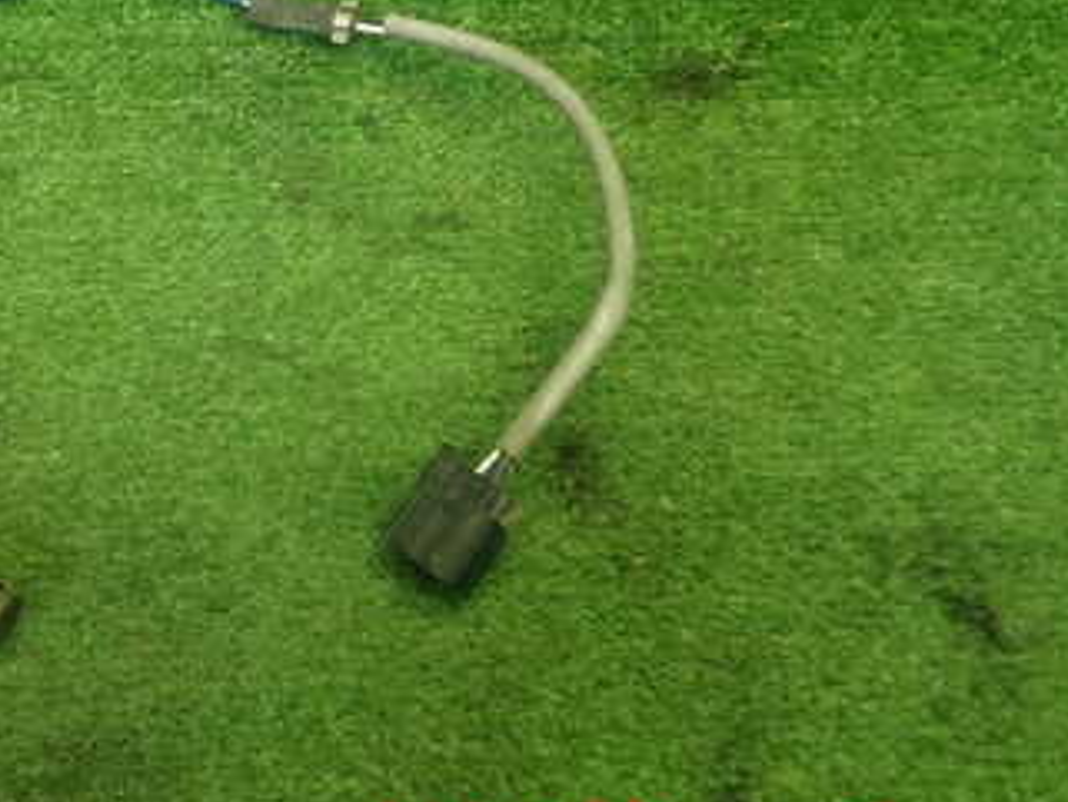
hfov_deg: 32.8
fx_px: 1728
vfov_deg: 25.5
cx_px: 136
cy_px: 130
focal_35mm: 56
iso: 200
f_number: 2.3
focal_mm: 5.4
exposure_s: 1/50
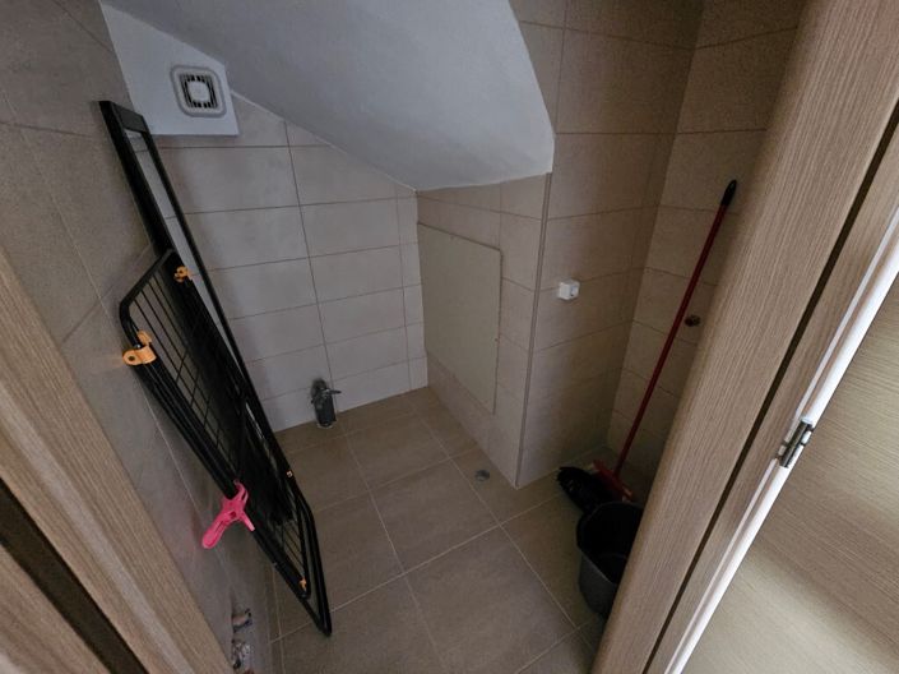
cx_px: 450
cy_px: 337
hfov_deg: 106.2
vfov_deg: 89.9
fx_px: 337
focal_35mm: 13
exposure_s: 1/25
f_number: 2.2
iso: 1600
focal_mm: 2.2
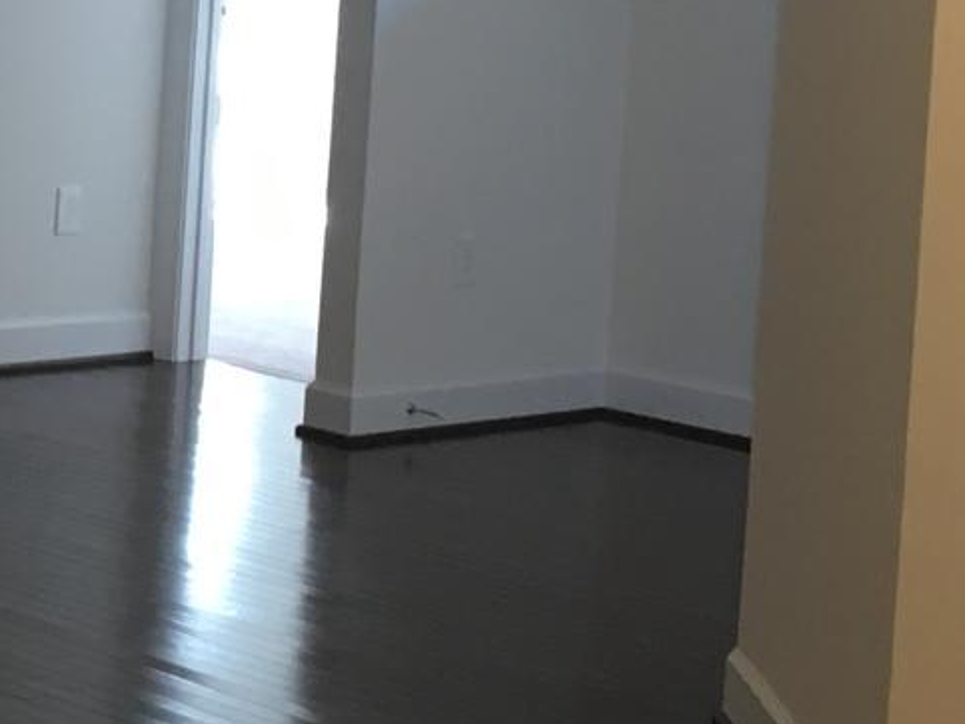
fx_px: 3428
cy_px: 44
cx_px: -388
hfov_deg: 15.1
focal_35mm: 123
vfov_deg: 11.9
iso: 80
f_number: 2.2
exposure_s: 1/30
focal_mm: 4.15
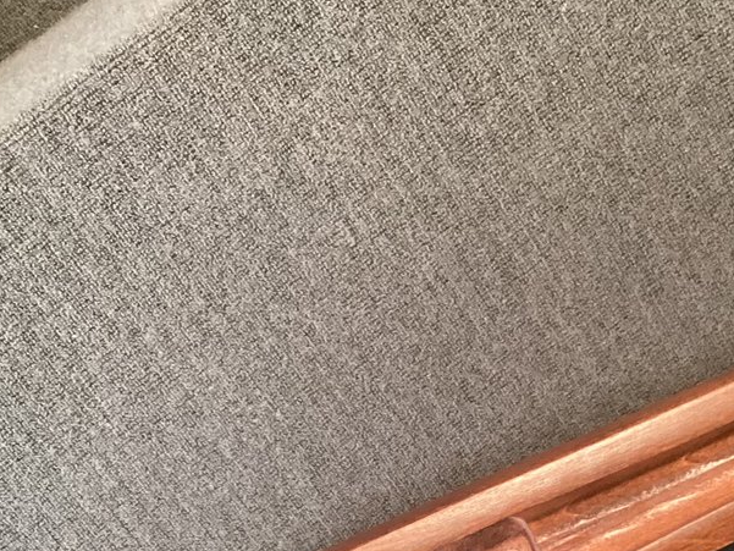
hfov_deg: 25.0
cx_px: 449
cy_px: 609
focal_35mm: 78
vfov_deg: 18.2
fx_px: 1654
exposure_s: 1/30
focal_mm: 3.3
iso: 500
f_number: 2.4
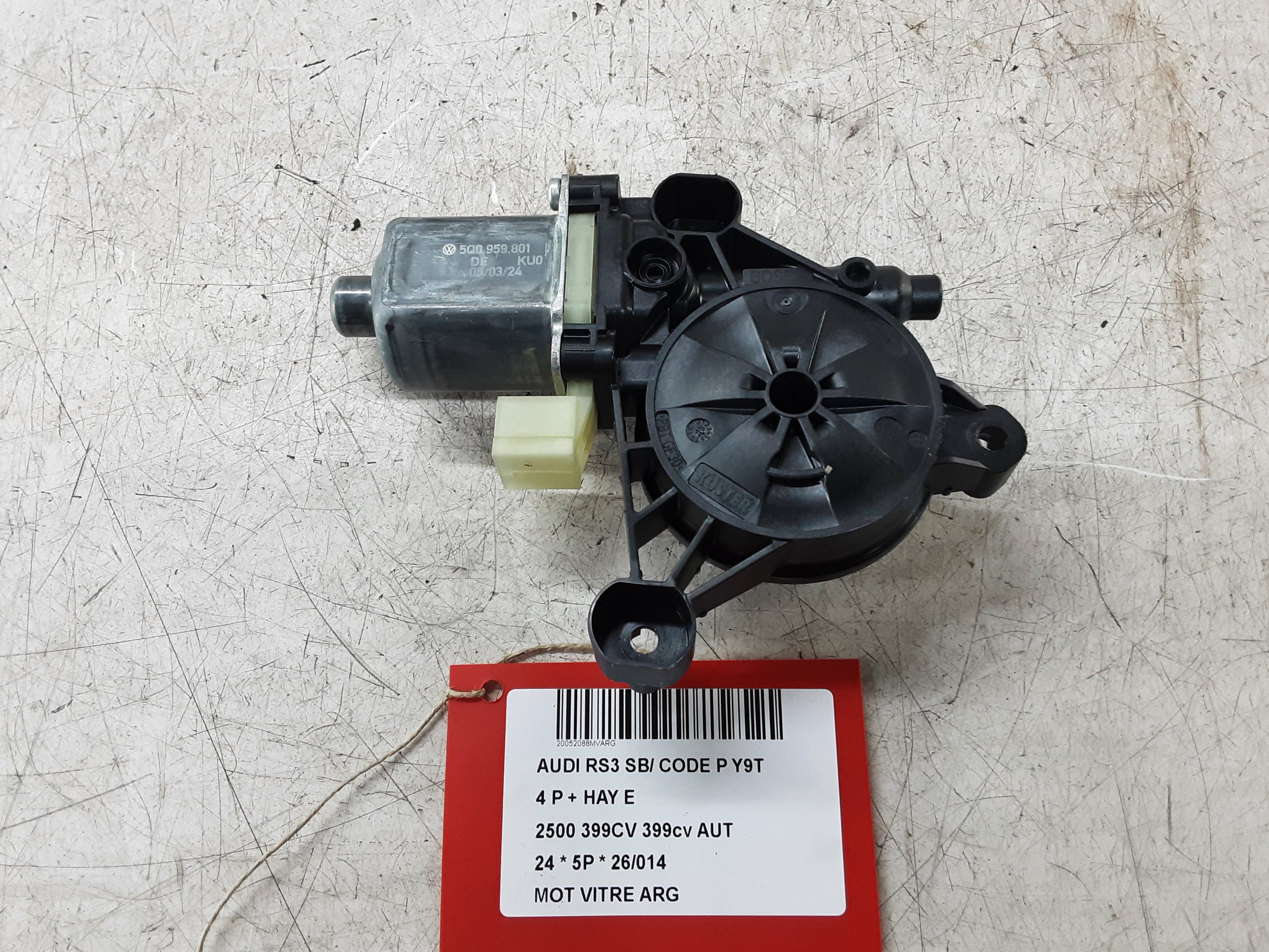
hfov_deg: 65.3
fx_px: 990
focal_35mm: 27
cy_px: 476
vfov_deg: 51.4
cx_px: 634
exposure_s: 1/50
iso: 100
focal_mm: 2.91
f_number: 1.9
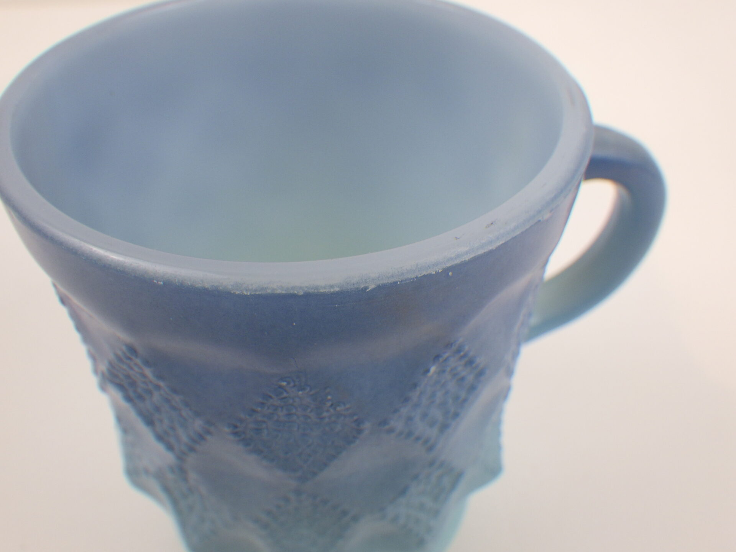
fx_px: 723
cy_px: 276
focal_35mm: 34
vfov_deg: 41.8
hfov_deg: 54.0
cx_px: 368
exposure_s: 1/40
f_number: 3.8
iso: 125
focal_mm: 6.1
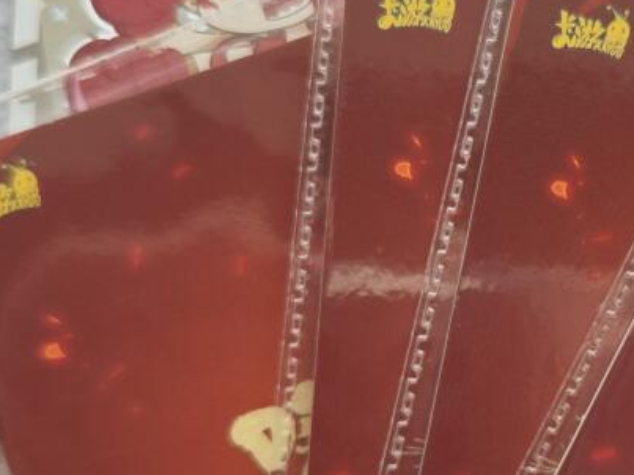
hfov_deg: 23.6
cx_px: 593
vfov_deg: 18.4
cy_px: 277
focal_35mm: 80
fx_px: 1465
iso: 200
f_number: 1.6
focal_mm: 6.55
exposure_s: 1/100
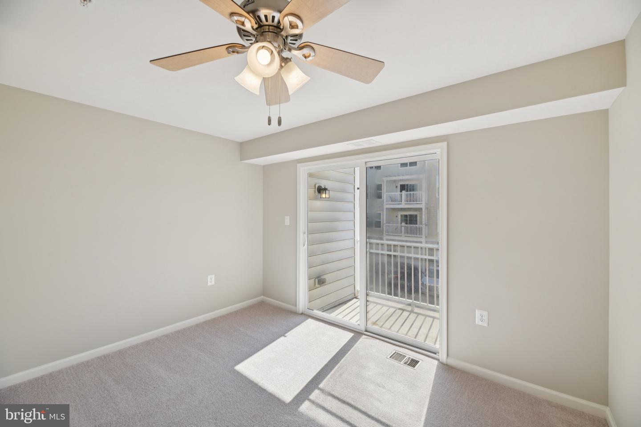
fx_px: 249
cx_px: 320
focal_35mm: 14
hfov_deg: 104.3
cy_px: 214
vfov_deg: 81.2
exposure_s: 1/160
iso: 100
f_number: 8
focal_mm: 14
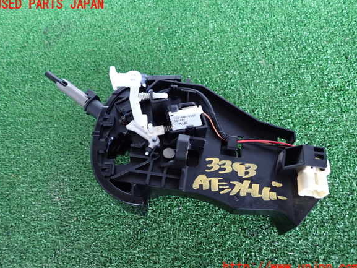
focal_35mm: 26
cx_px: 177
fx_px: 268
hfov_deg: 67.3
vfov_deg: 53.1
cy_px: 136
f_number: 2
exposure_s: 1/30
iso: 800
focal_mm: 4.5
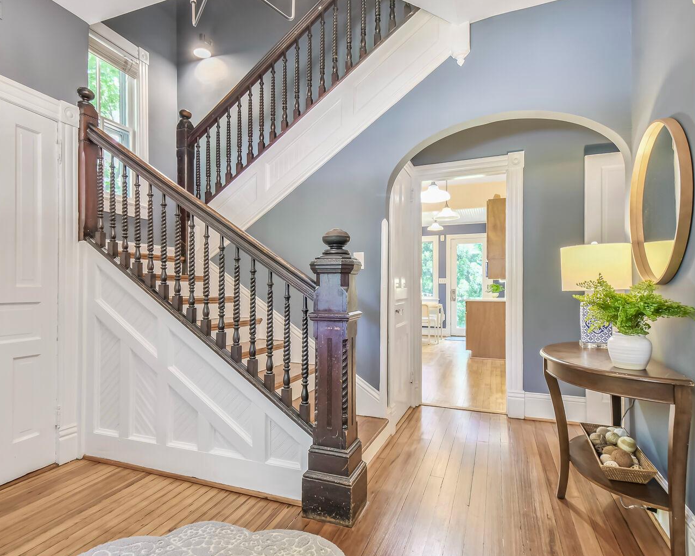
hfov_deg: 83.1
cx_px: 318
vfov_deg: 70.8
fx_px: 391
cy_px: 276
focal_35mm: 19
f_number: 10
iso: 200
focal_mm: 10
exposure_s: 1.6
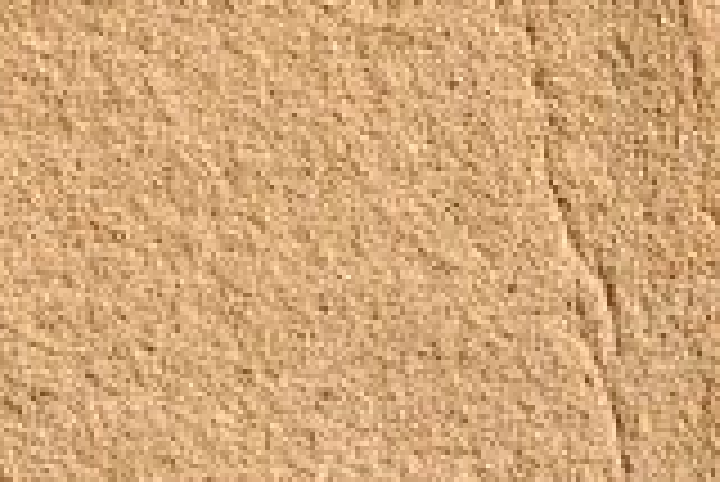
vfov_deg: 1.4
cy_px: -441
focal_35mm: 1008
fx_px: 20182
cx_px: 2048
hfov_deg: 2.0
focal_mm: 105
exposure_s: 1/640
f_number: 13
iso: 500
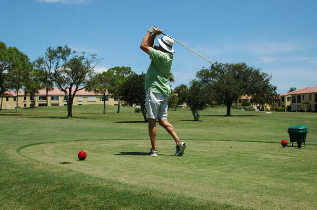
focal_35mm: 52
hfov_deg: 37.9
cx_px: 158
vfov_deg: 25.7
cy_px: 105
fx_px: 462
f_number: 8
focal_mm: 35
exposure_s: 1/1000
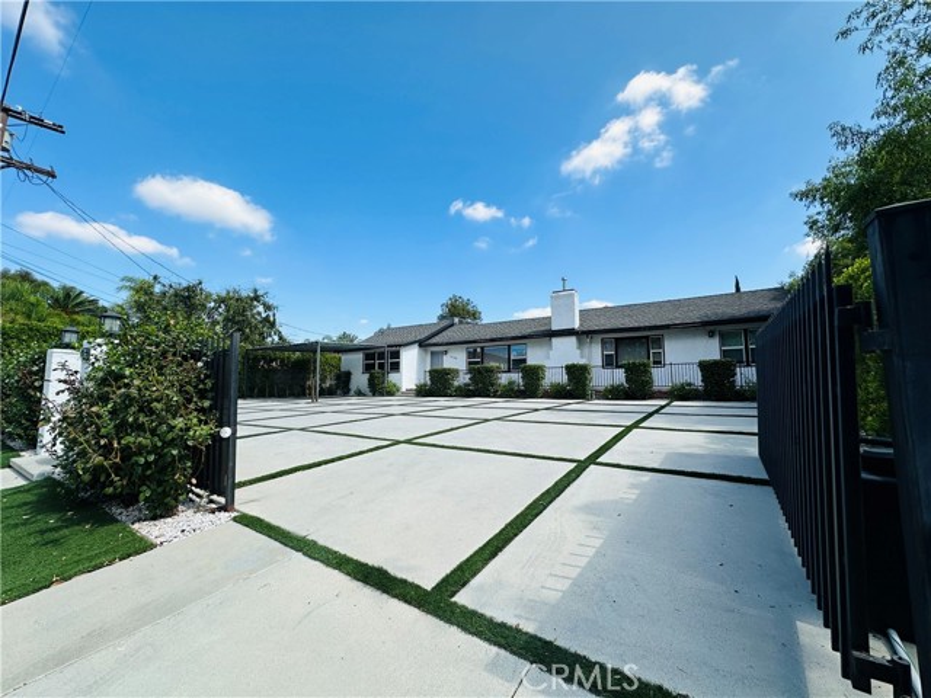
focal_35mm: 14
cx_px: 466
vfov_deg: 85.7
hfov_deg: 102.1
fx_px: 377
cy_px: 349
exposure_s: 1/1595
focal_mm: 2.22
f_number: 2.2
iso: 40
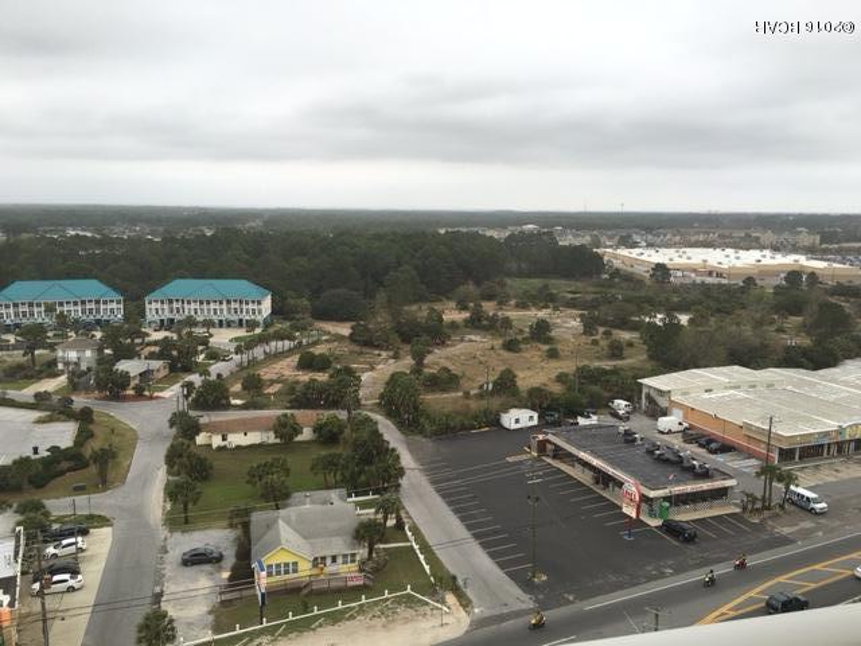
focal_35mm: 29
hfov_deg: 61.7
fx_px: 721
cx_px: 430
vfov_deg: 48.2
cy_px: 323
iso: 25
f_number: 2.2
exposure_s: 1/237
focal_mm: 4.15
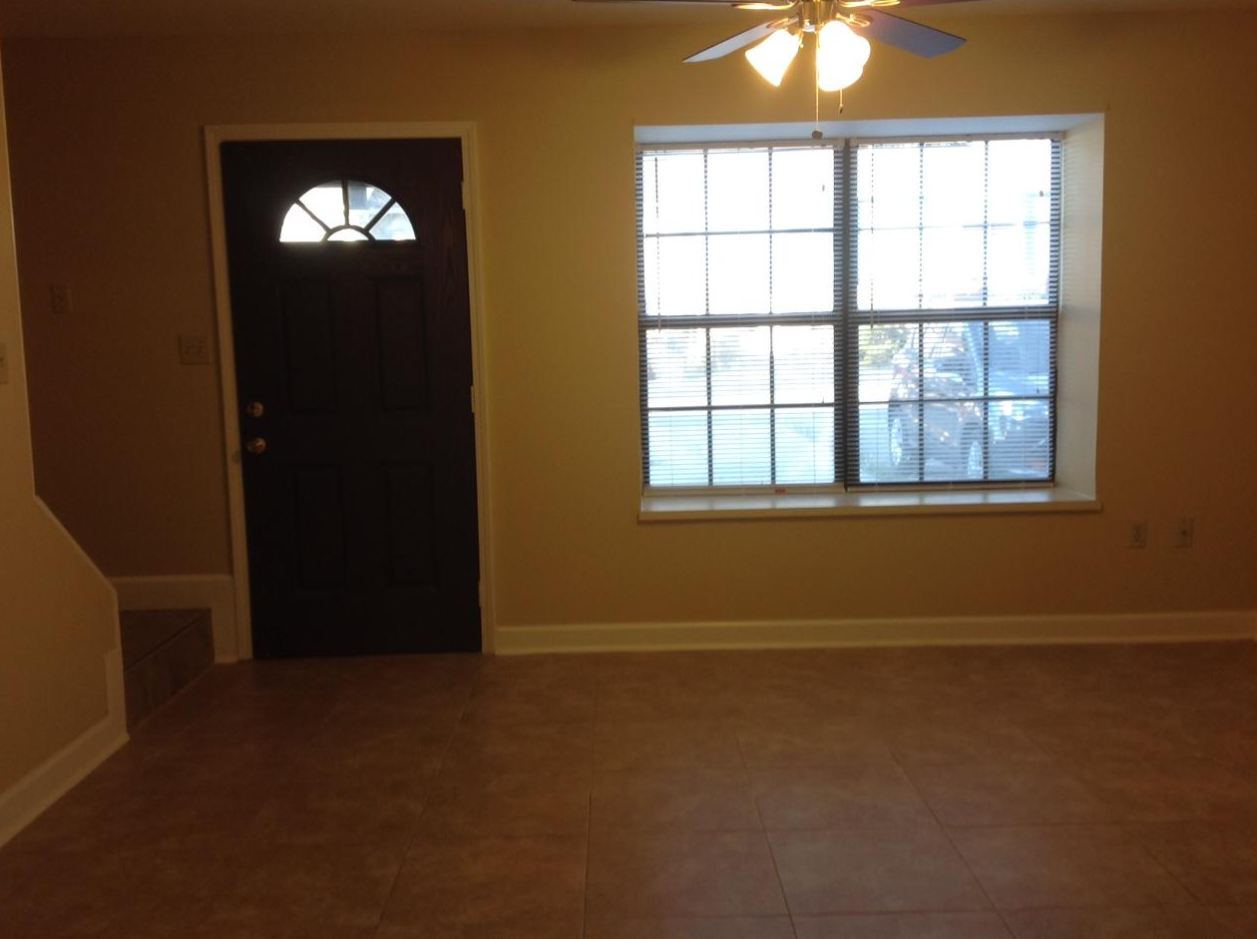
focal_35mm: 36
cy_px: 463
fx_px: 1305
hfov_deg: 51.4
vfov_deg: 39.6
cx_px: 621
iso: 50
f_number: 2.4
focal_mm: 4.28
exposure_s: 1/30
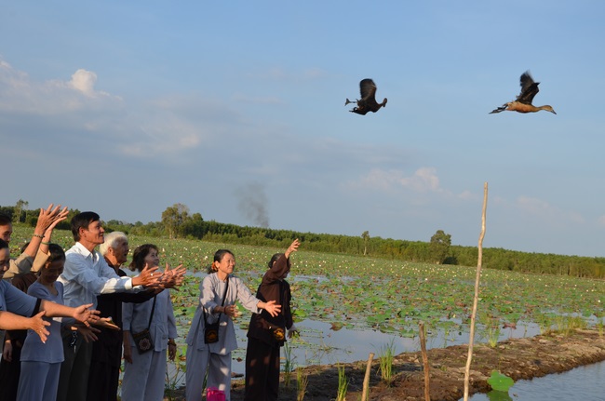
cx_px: 302
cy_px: 200
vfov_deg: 25.7
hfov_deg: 37.9
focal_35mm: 52
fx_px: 881
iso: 250
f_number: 10
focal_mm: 35
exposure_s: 1/400
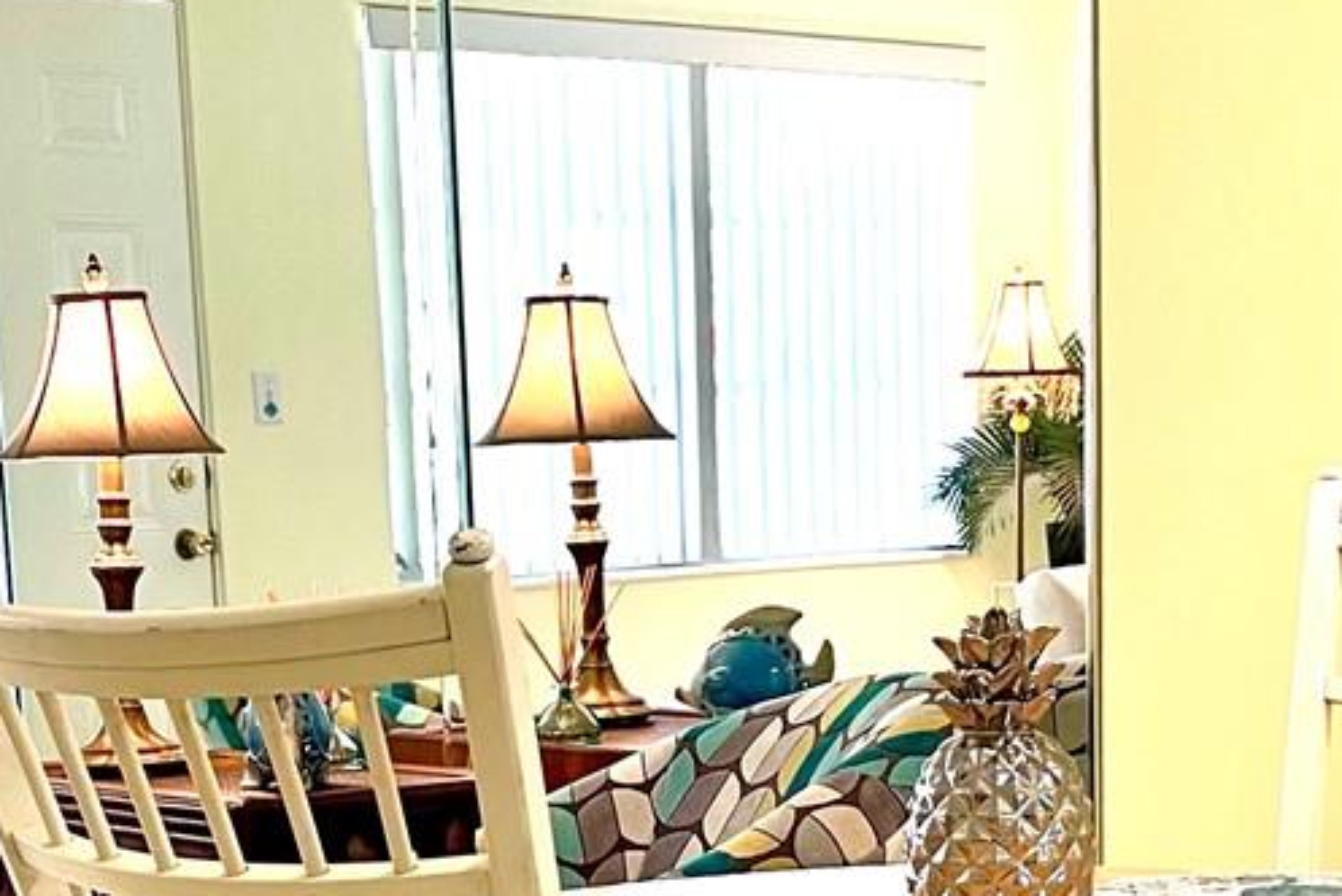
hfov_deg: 23.4
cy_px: 1028
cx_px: 640
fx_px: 3245
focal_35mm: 87
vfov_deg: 15.3
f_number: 1.6
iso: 100
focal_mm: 5.1
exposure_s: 1/60
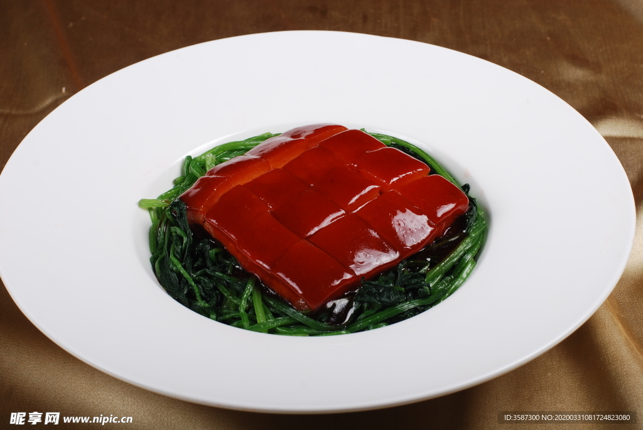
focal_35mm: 75
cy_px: 215
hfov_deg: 27.0
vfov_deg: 18.2
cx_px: 322
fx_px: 1341
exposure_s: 1/160
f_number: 10
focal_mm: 50
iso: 100
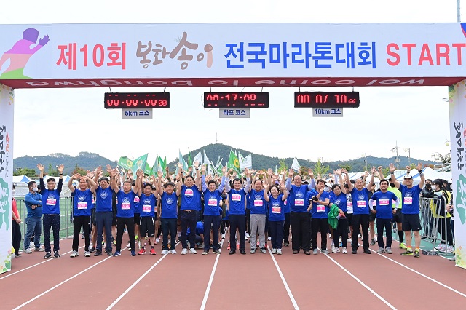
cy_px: 155
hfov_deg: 50.7
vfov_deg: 35.0
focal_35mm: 38
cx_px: 233
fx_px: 492
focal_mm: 38
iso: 2000
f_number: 11
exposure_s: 1/250
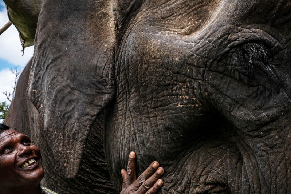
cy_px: 107
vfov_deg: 33.4
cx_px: 142
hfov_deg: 48.4
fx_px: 323
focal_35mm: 40
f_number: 8
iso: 200
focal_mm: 15
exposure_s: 1/500
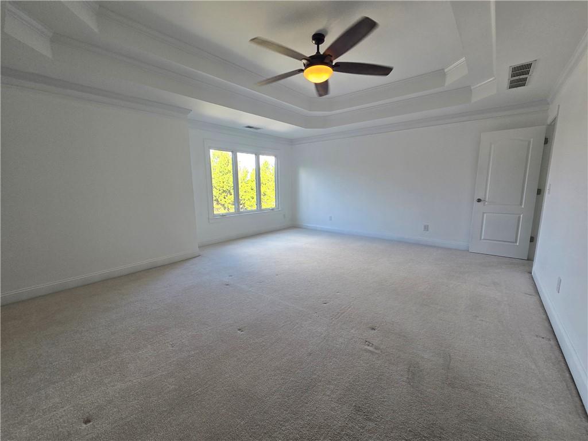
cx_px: 294
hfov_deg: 106.2
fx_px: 221
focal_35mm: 13
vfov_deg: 89.9
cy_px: 220
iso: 80
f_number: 2.2
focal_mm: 2.2
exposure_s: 1/120
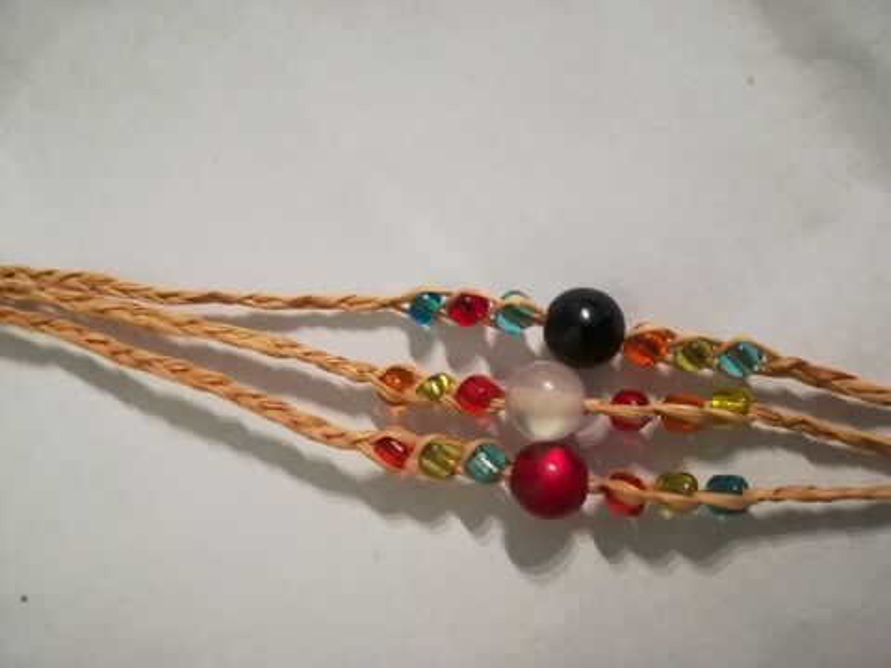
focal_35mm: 26
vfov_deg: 53.1
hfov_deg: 67.3
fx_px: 669
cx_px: 446
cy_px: 334
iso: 500
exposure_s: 1/25
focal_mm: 3.83
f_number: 2.2
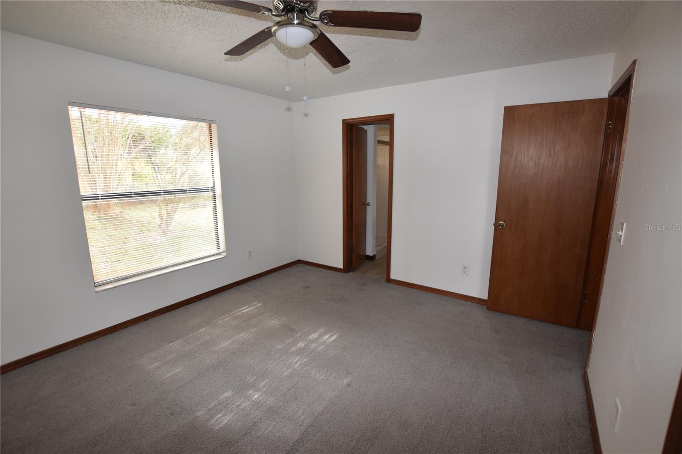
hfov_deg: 100.4
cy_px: 227
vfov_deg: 77.3
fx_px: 284
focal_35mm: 15
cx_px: 341
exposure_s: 1/125
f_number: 5.6
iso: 800
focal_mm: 10
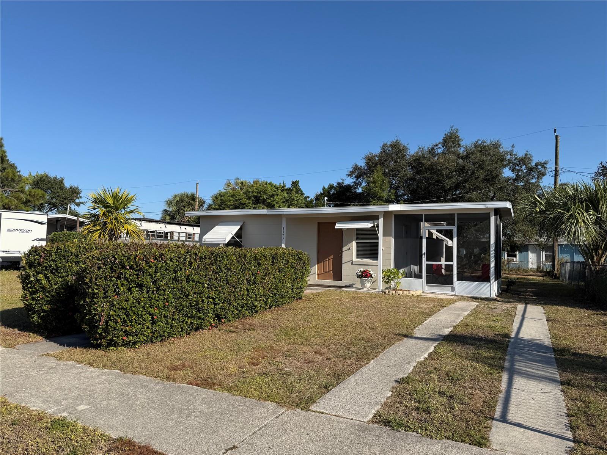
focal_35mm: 24
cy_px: 228
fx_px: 421
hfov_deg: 71.6
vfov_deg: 56.8
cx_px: 304
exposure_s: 1/4673
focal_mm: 6.76
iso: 80
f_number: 1.78
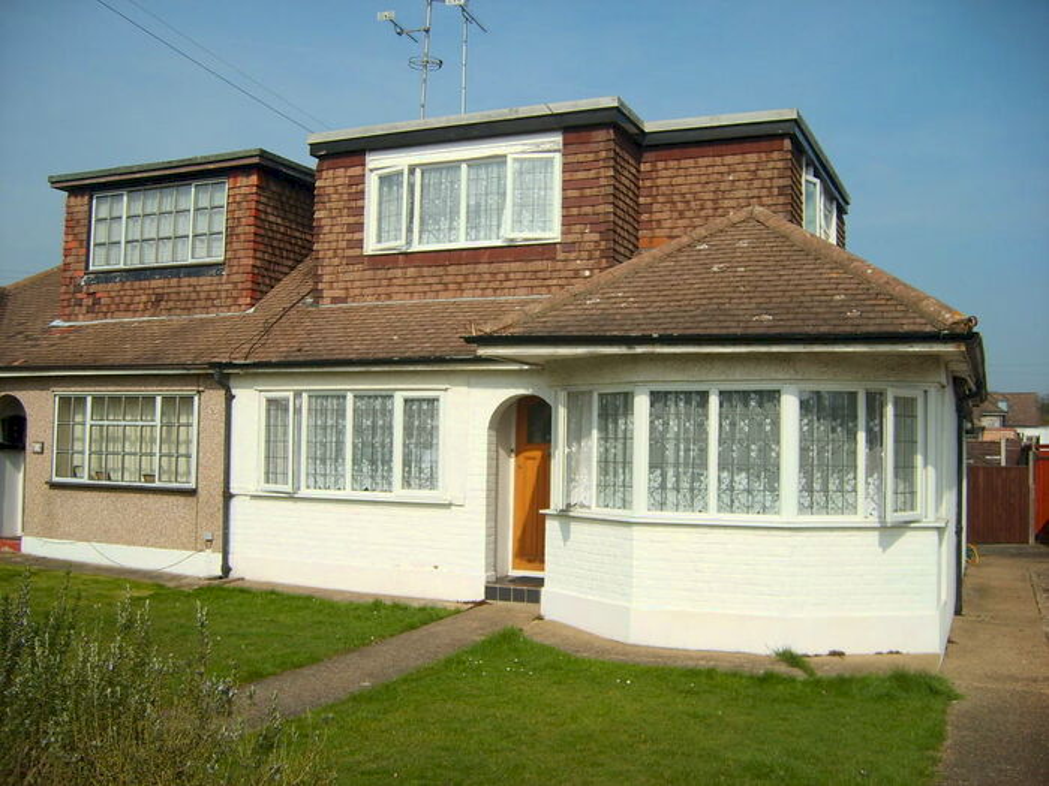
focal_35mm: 35
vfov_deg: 40.7
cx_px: 524
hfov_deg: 52.6
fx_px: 1061
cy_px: 393
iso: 50
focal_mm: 5.8
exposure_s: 1/350
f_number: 7.1
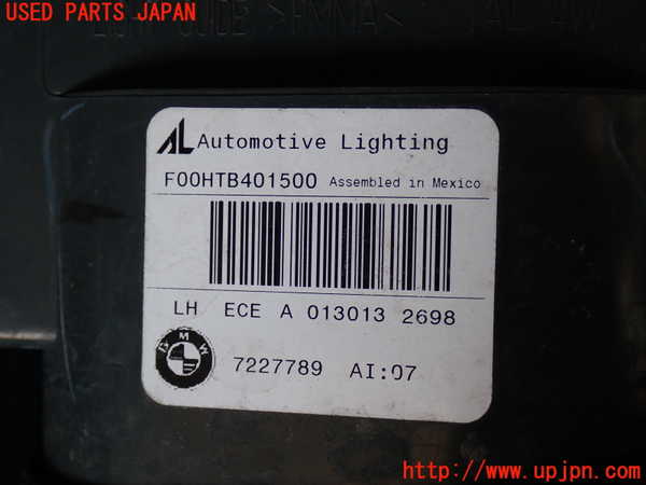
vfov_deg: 29.1
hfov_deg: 38.2
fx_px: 933
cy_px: 242
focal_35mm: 50
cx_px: 323
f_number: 3.2
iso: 200
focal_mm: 9.01
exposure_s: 1/60
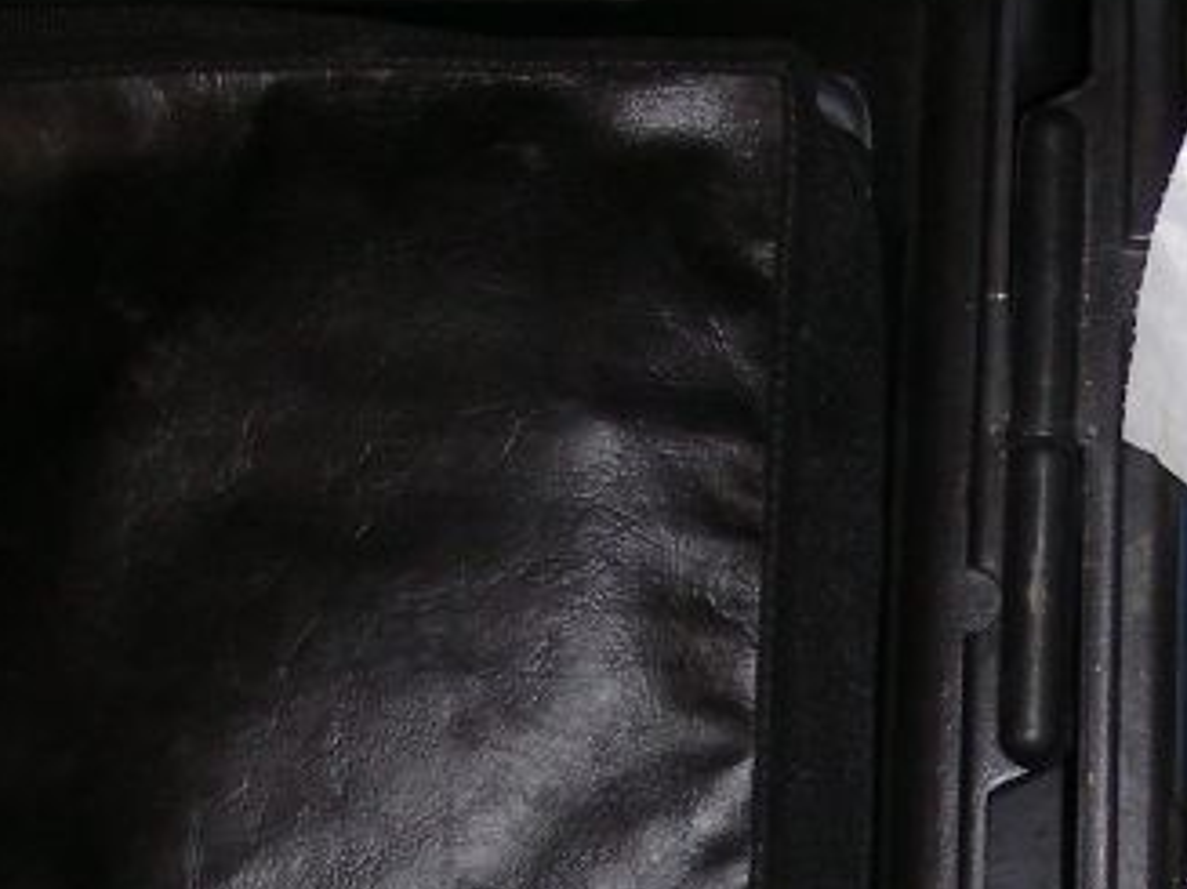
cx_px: 1024
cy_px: 1049
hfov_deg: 16.4
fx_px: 4079
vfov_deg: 12.2
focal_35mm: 119
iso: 50
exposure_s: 1/60.1
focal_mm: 6.3
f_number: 3.5
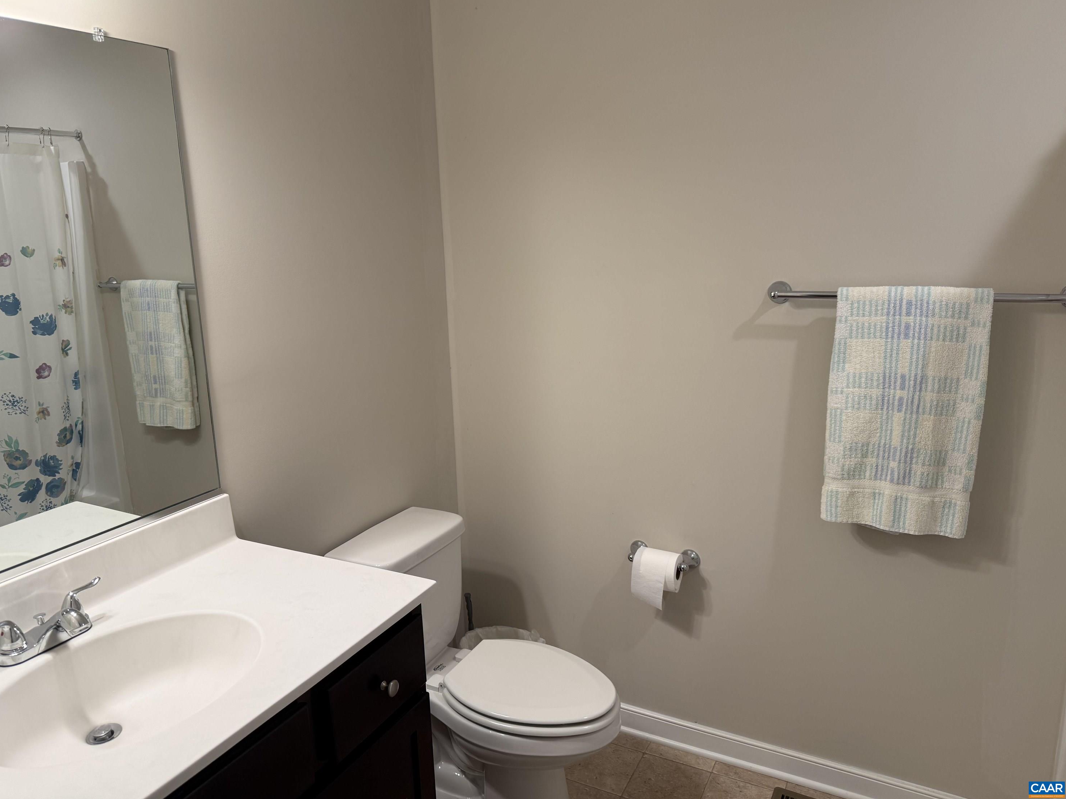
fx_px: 770
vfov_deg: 54.9
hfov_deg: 69.4
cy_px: 385
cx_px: 513
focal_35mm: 25
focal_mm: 6.76
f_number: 1.78
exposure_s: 1/120
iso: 125
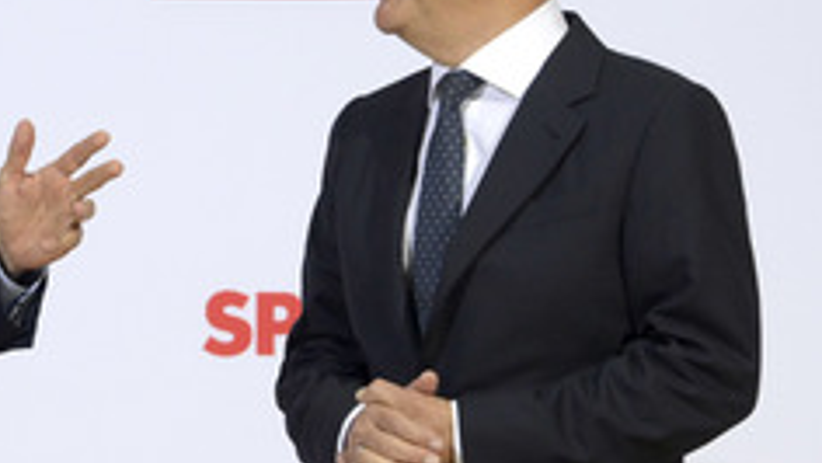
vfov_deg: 4.5
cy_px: 160
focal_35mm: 270
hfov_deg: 8.0
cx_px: 176
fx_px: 5888
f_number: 6.3
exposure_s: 1/640
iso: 4000
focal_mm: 135
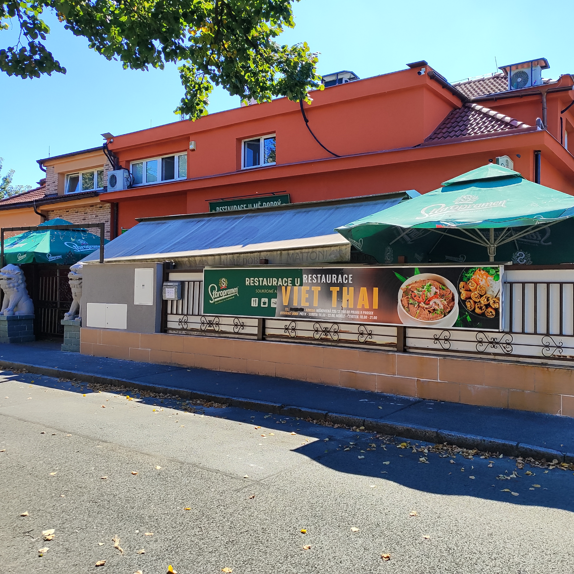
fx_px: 544
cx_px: 318
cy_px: 280
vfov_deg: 55.6
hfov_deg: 55.5
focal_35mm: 29
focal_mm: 5.89
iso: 50
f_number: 1.89
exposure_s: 1/455
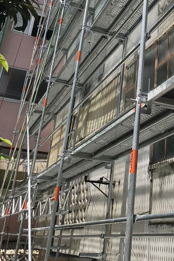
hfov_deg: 25.4
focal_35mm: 52
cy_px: 45
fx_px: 377
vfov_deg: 36.6
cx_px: 148
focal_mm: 3.99
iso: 20
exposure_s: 1/1842
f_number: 1.8
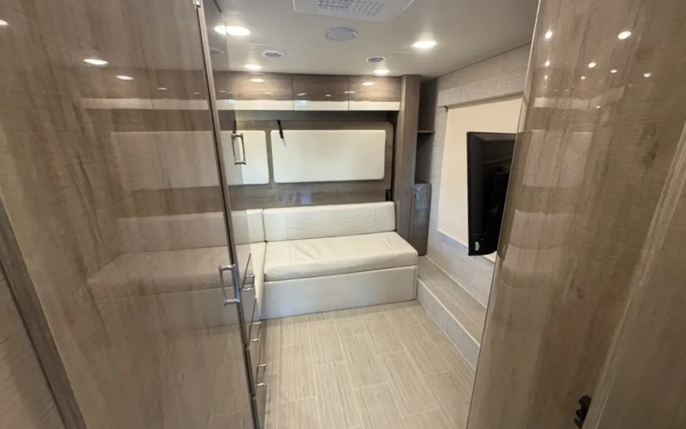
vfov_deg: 74.8
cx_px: 346
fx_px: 280
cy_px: 216
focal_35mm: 15
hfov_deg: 101.5
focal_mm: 2.22
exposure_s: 1/60
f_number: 2.2
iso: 400
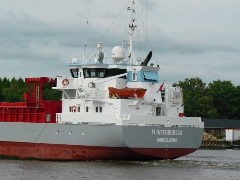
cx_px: 120
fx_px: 1019
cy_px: 90
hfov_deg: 13.4
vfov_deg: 10.1
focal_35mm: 147
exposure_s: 1/800
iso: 400
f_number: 8
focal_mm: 24.6
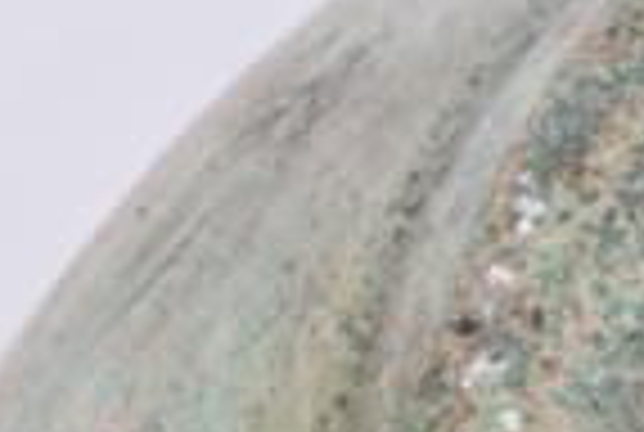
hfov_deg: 5.5
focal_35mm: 368
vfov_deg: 3.7
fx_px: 6601
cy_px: 484
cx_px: 1320
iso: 800
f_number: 8
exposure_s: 1/125
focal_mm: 55
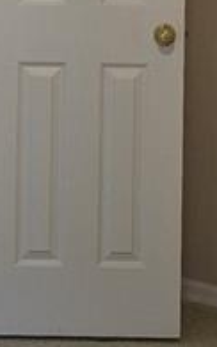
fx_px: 1418
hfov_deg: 8.7
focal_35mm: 150
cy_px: -94
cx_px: 21
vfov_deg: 13.5
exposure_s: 1/60
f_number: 1.8
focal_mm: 5.4
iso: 125
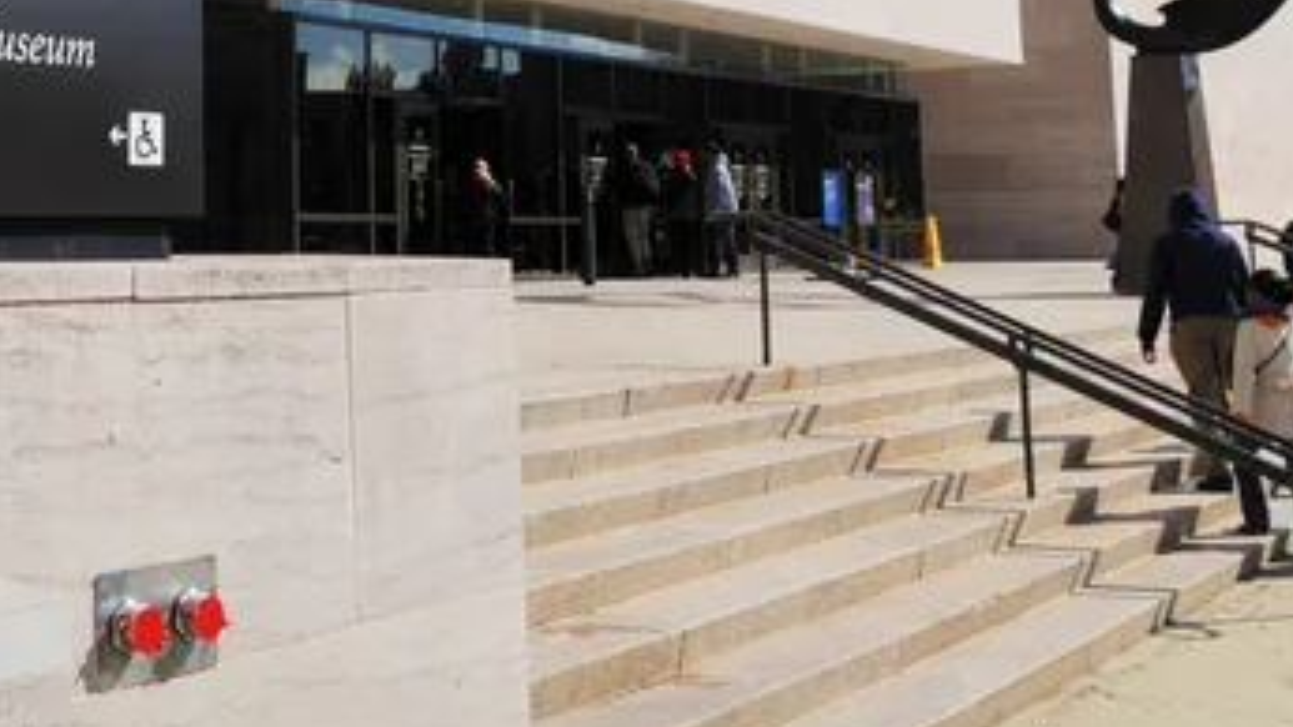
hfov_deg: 35.1
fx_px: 1923
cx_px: 141
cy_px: -86
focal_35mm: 56
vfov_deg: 20.4
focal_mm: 17
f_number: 10
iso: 200
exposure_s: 1/400
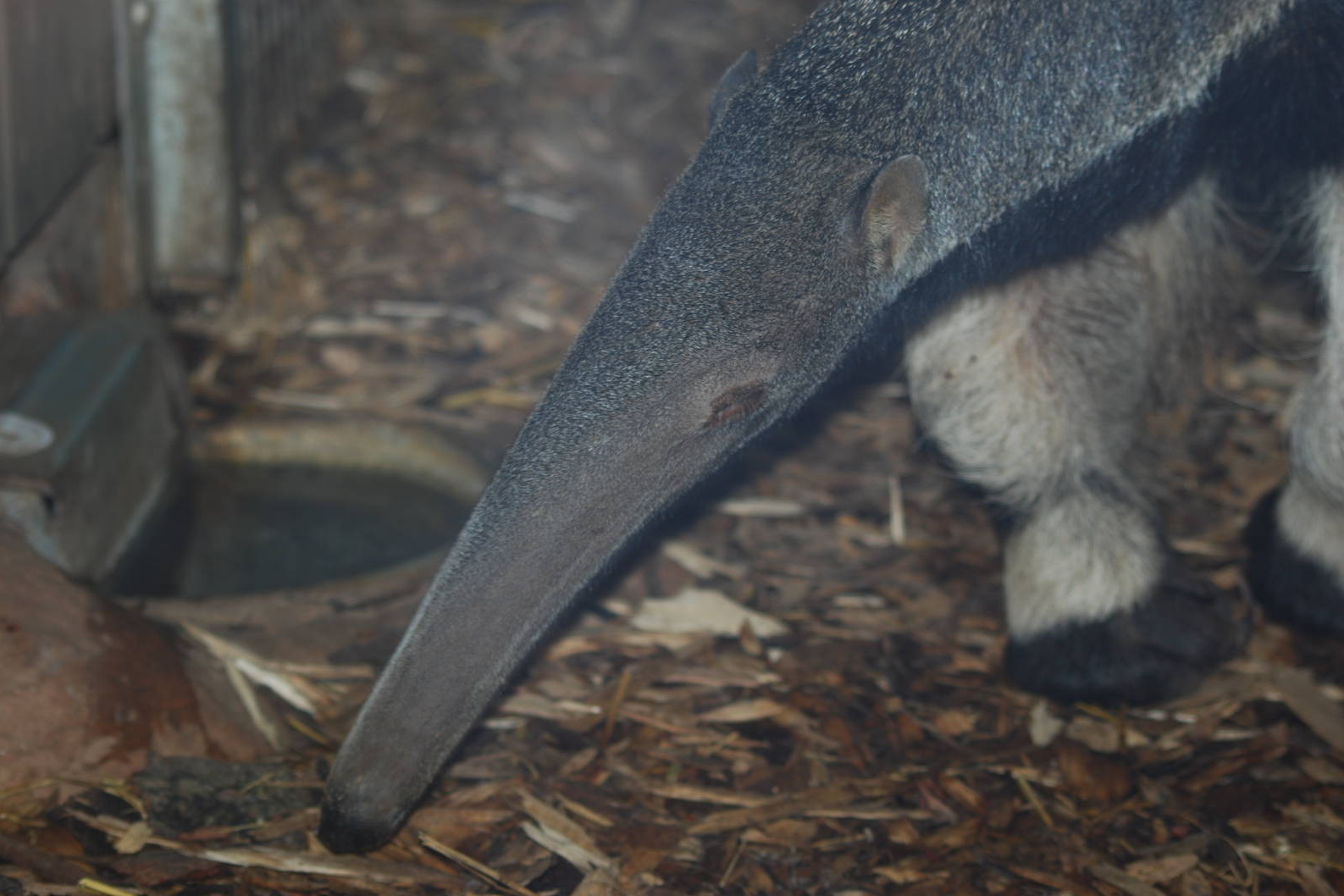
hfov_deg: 19.3
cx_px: 675
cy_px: 448
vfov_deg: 12.9
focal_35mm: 106
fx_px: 3957
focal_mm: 70
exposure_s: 1/125
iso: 100
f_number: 4
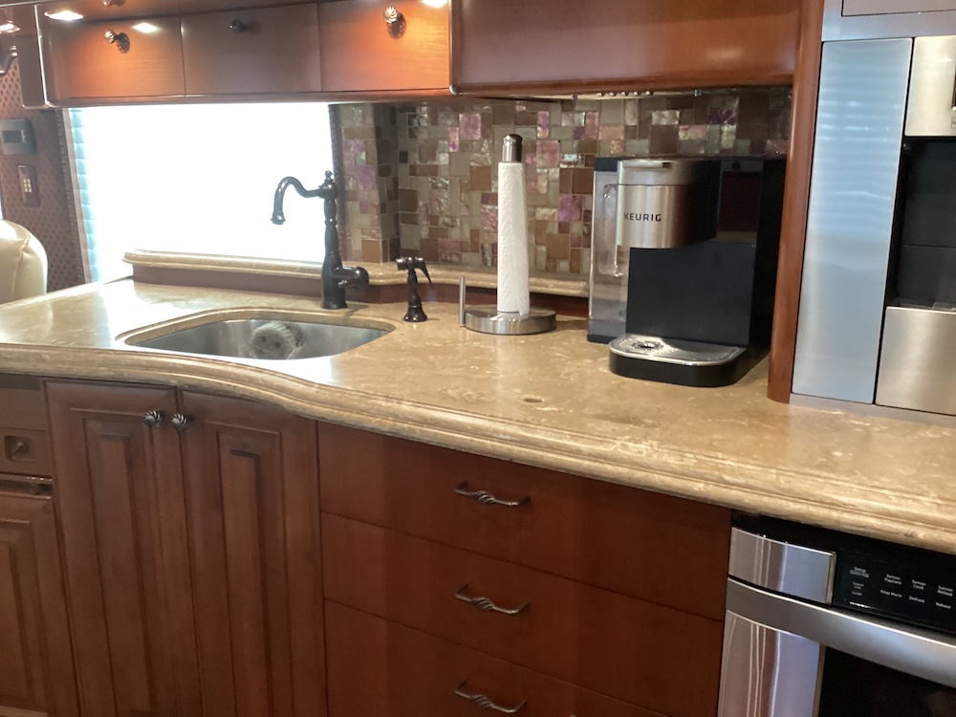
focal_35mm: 31
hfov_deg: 58.4
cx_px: 478
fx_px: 856
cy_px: 358
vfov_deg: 45.4
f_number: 2.4
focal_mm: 3.3
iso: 250
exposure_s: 1/40
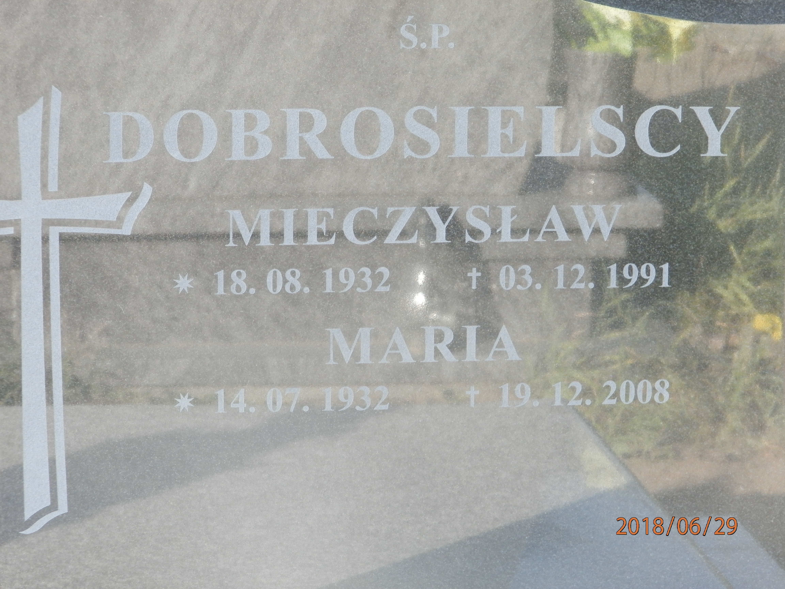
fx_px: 3470
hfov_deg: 12.9
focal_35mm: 153
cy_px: 294
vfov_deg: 9.7
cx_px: 392
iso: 200
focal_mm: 27.4
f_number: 4.9
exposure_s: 1/50
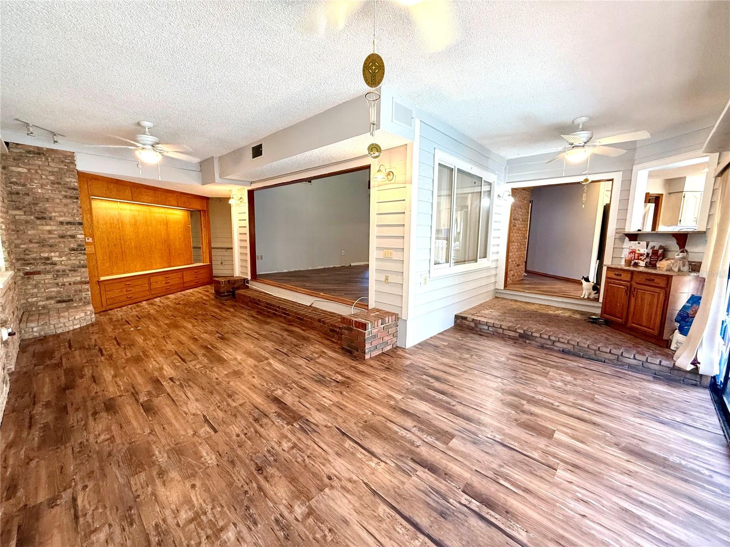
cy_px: 274
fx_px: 295
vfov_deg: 85.7
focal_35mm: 14
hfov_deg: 102.1
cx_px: 365
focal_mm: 2.22
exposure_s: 1/60
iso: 320
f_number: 2.2
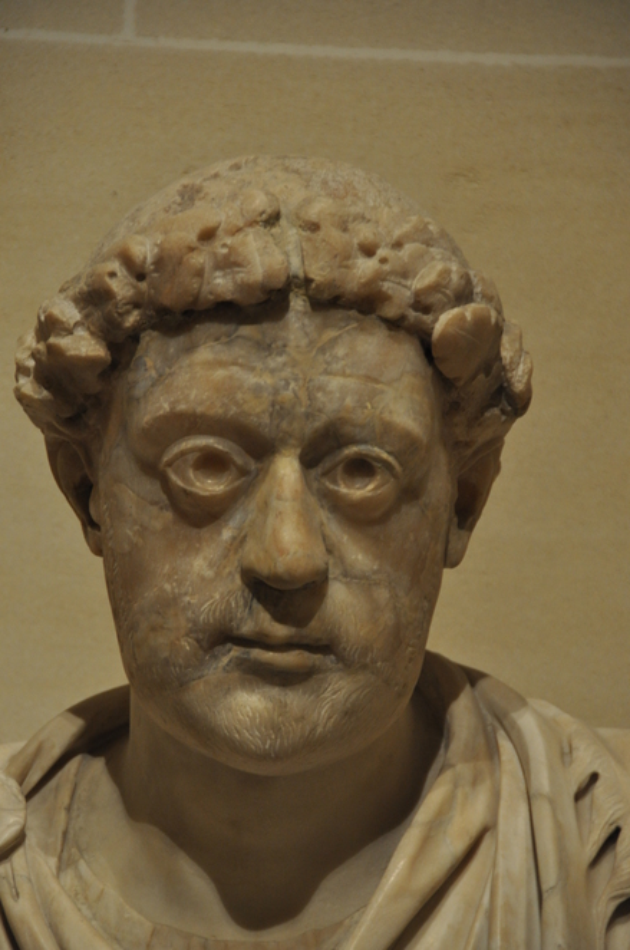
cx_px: 315
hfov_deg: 6.1
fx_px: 5928
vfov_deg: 9.2
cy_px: 475
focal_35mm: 225
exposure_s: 1/13
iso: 800
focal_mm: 150
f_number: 5.6
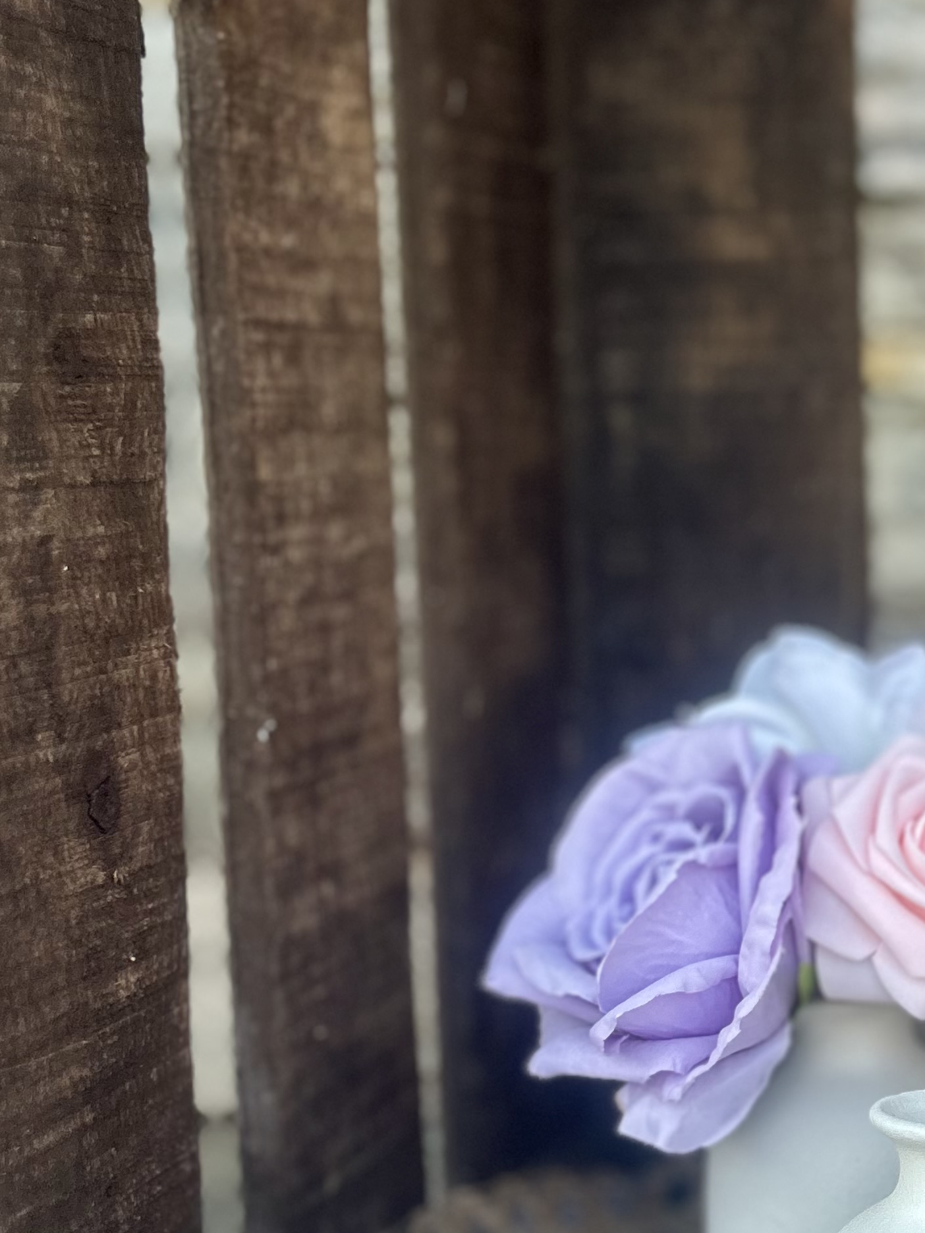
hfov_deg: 24.6
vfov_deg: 34.3
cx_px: 974
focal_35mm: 56
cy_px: 583
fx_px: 1995
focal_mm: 5.7
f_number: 1.5
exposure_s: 1/709
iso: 50
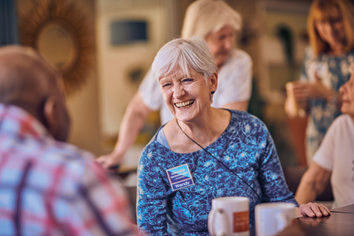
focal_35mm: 85
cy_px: 118
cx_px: 177
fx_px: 836
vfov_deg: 16.1
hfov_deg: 23.9
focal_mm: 85
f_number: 1.6
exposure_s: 1/200
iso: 200
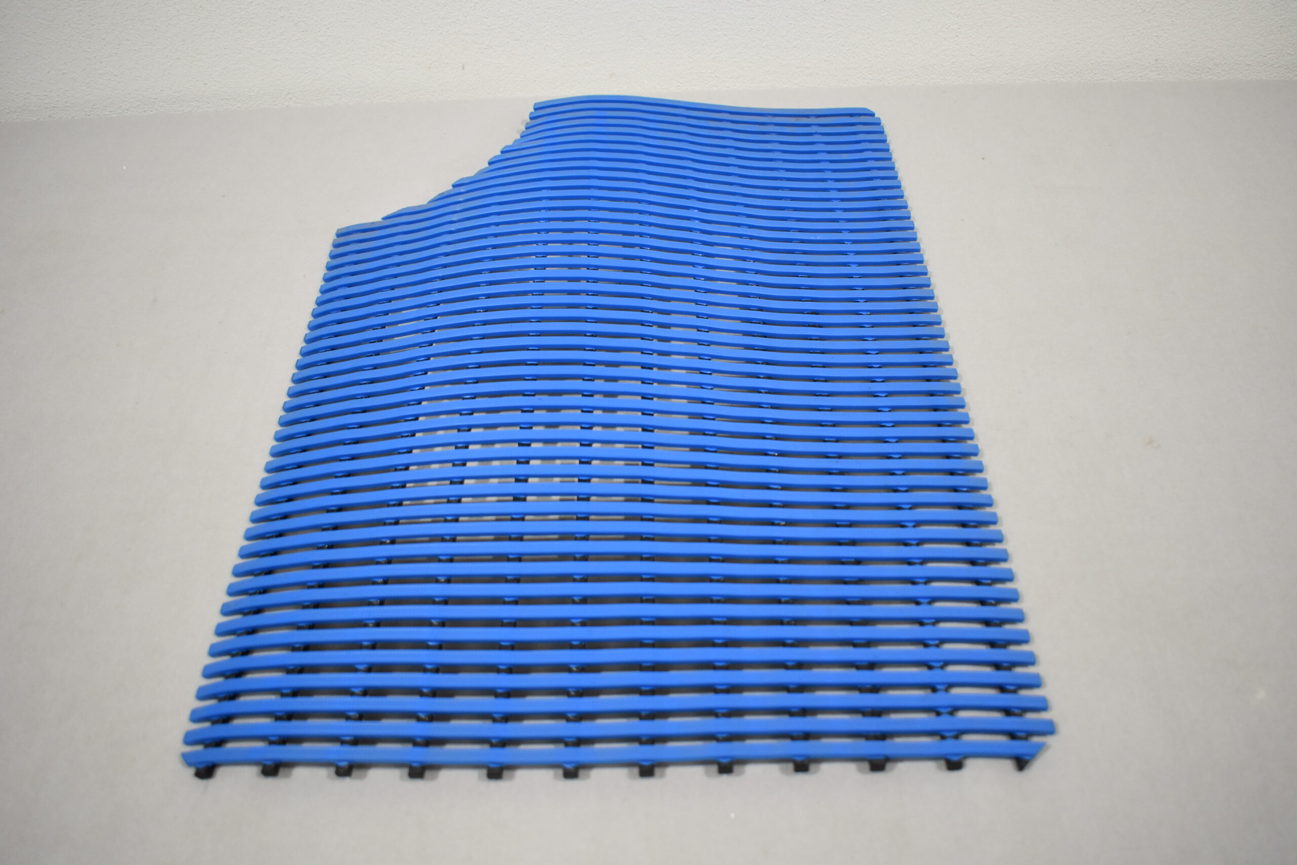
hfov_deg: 57.2
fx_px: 1189
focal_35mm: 33
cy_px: 432
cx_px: 648
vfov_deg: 40.0
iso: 800
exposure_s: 1/200
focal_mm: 22
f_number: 3.8
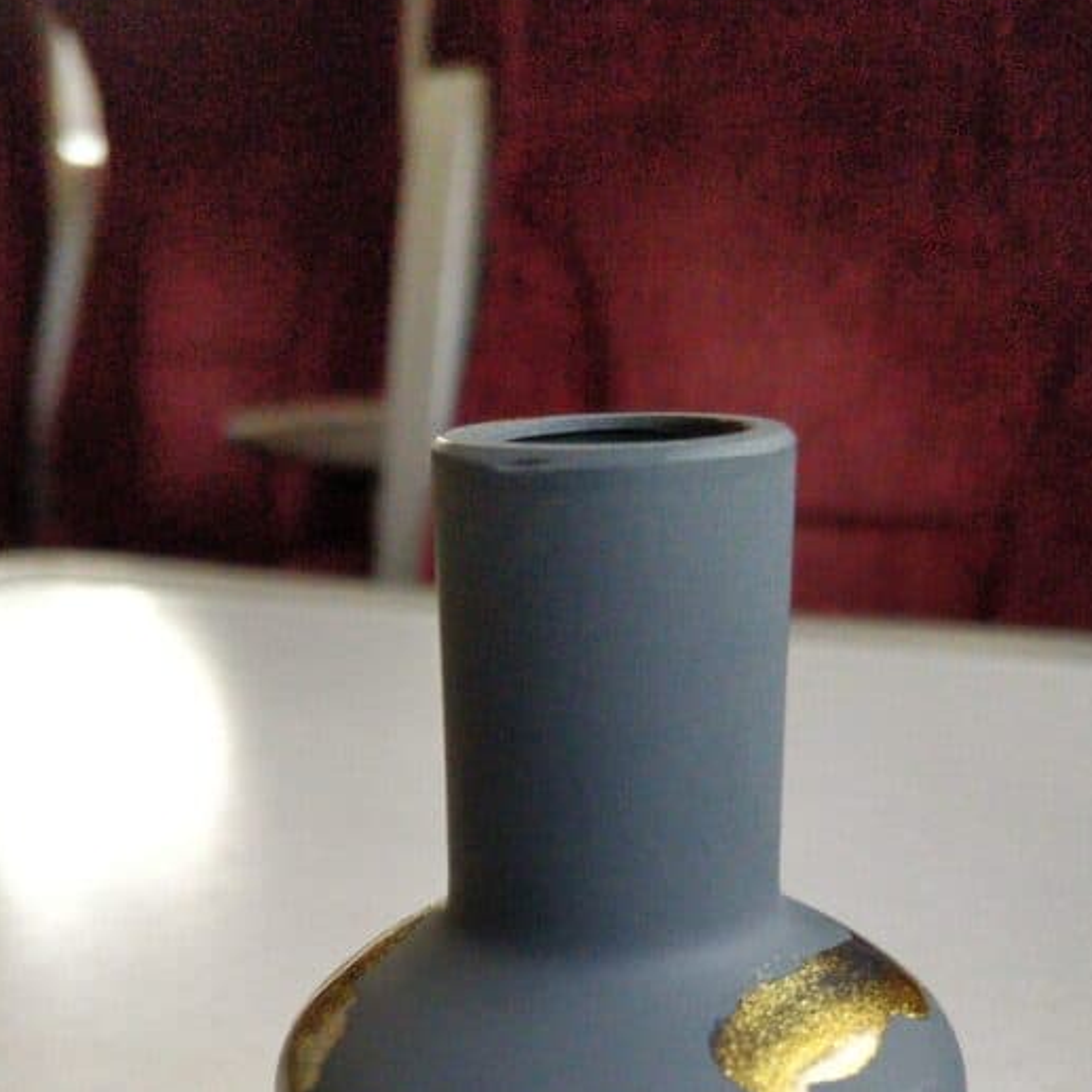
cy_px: 1014
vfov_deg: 37.1
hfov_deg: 39.9
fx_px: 1499
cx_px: 465
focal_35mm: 42
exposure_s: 1/381
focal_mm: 4.1
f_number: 1.7
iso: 1600
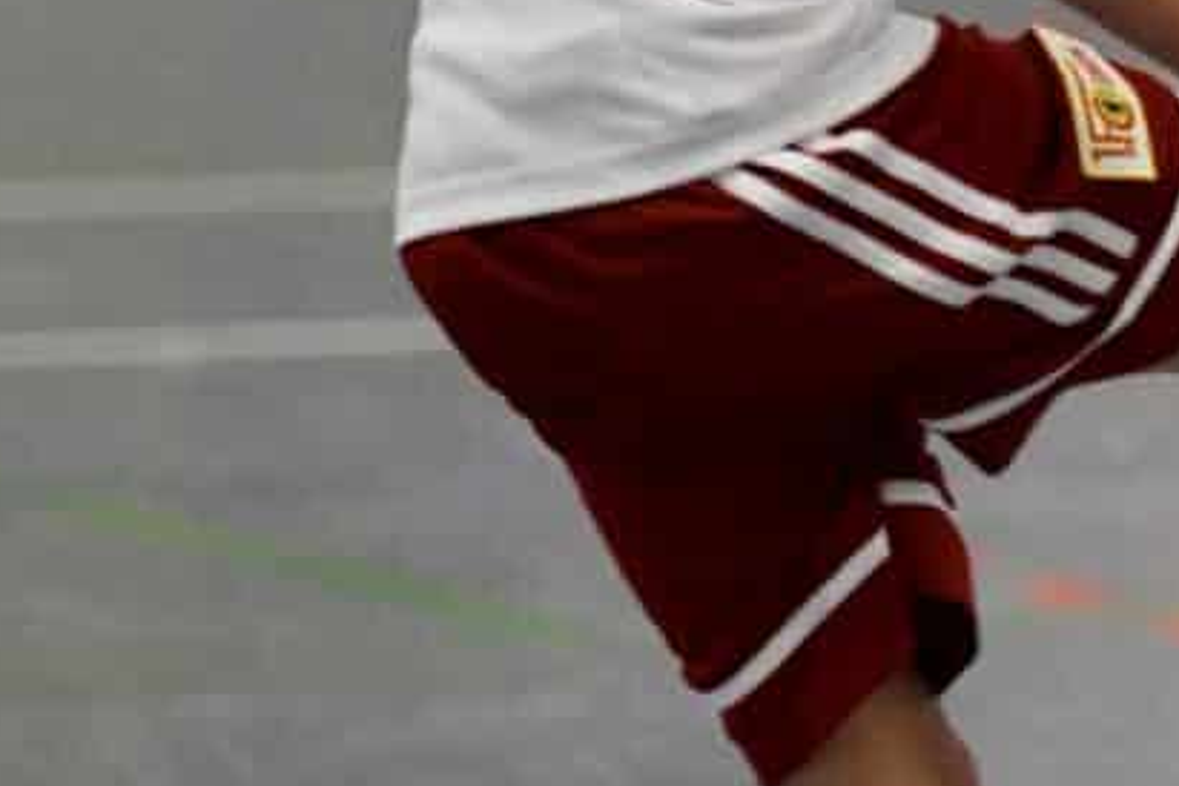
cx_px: 2295
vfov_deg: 2.0
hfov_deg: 3.0
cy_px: 36
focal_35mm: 673
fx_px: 22039
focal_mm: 135
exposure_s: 1/1250
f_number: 2.8
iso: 5000
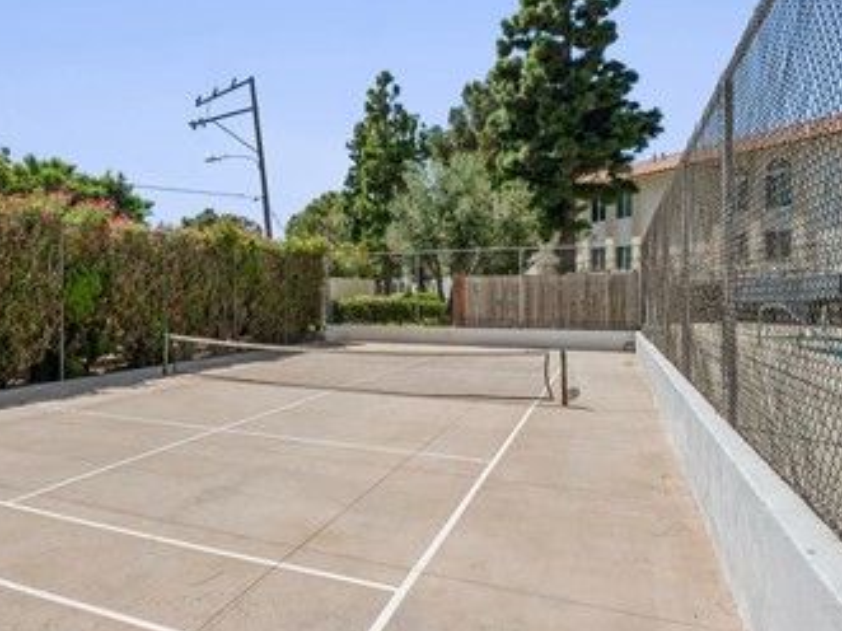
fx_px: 632
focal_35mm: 26
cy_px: 285
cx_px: 244
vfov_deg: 52.9
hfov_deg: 64.5
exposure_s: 1/250
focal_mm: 14
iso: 100
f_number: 11
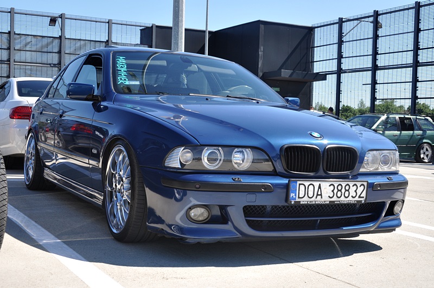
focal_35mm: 48
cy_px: 144
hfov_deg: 41.2
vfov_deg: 28.0
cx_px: 217
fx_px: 578
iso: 200
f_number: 8
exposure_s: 1/250
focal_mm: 32
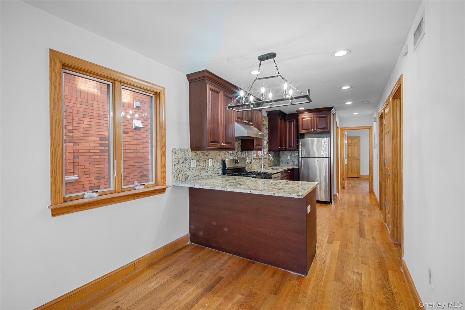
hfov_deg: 100.4
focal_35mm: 15
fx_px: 194
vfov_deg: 77.3
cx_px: 232
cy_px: 155
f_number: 9
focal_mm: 10
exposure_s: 1.6
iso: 100
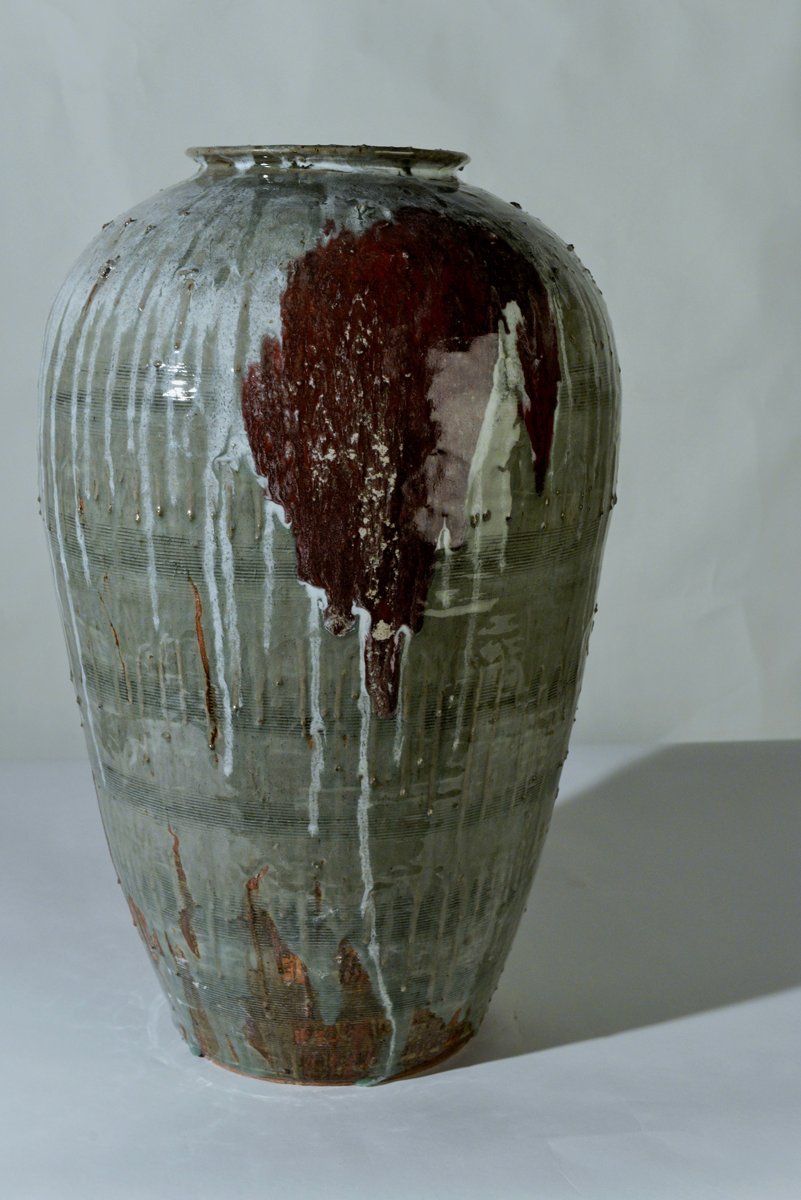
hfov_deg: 27.0
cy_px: 600
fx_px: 1667
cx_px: 400
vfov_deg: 39.6
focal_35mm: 50
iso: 1000
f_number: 8
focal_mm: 50
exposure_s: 1/100
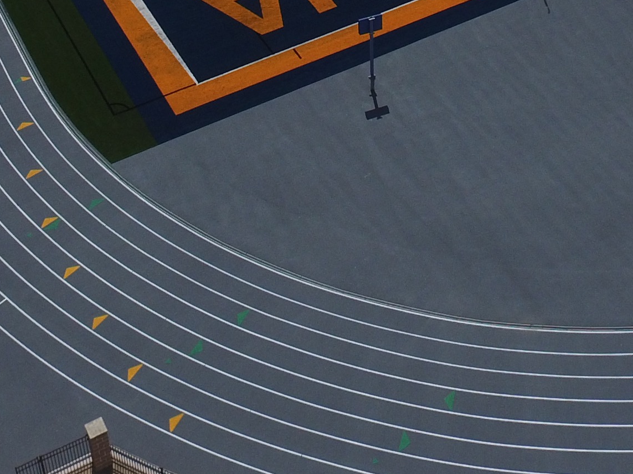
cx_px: 373
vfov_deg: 19.0
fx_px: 1280
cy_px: -186
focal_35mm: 70
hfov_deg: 27.7
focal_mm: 3.61
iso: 100
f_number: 2.8
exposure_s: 1/2309
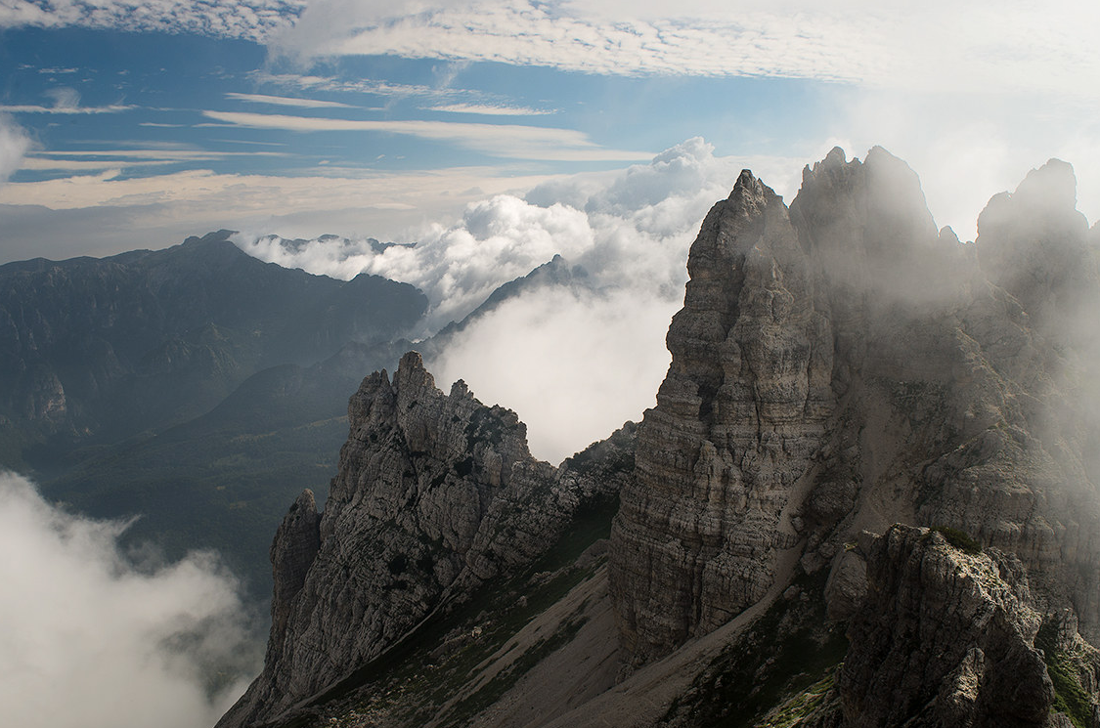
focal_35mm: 32
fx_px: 976
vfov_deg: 40.9
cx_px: 535
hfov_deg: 58.8
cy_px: 379
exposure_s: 1/320
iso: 200
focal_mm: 20
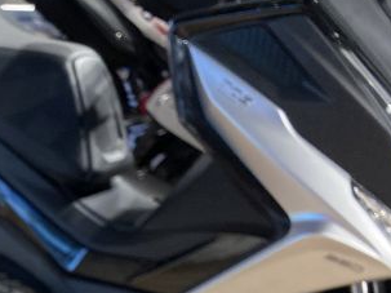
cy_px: 476
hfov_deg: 18.0
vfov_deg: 14.8
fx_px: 1027
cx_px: -274
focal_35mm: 91
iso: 125
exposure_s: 1/100
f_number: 1.8
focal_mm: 4.25
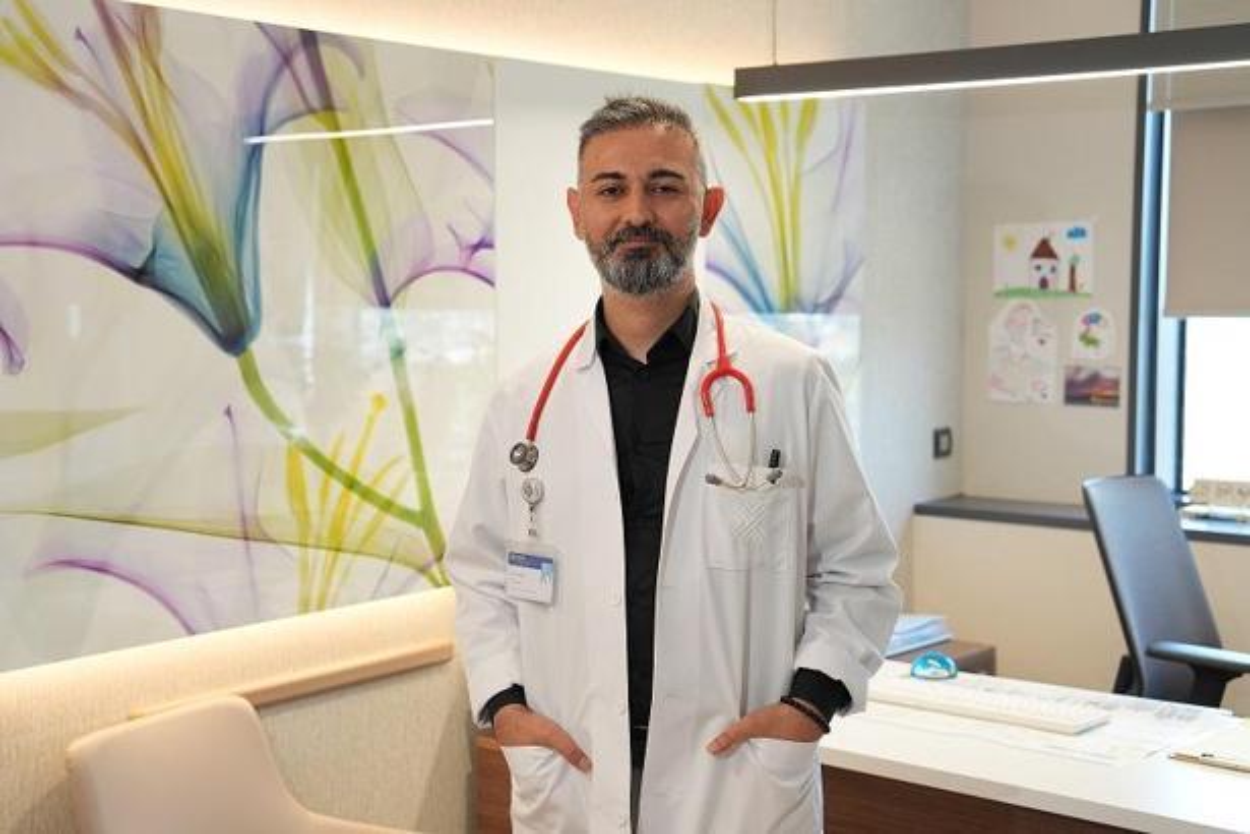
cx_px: 625
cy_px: 417
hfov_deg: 38.2
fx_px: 1805
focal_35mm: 52
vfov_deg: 26.0
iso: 250
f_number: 4
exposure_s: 1/50
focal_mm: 52
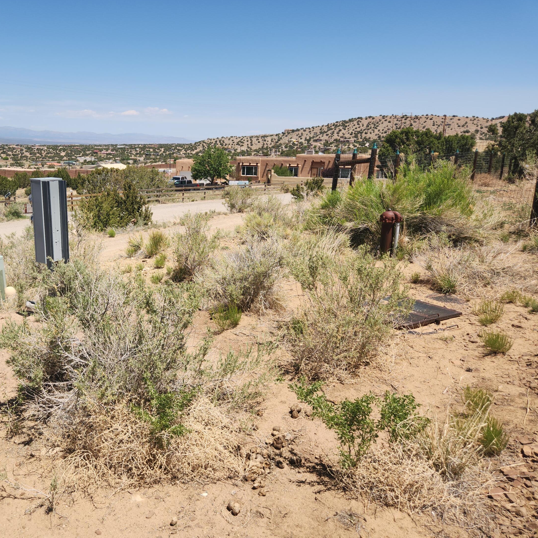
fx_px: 492
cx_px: 186
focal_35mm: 28
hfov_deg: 56.3
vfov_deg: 57.3
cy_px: 275
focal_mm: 5.4
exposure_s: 1/1829
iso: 20
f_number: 1.8
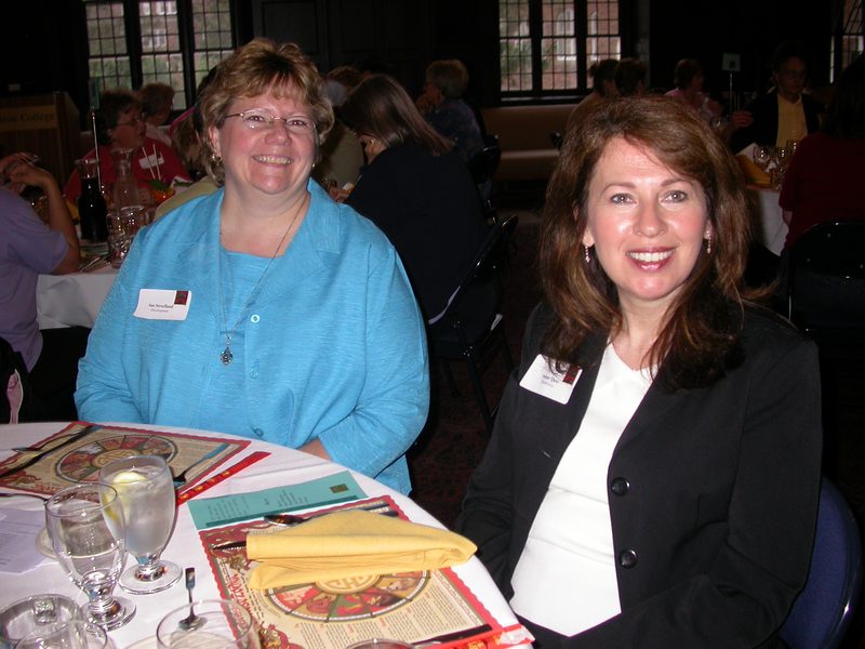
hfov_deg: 49.0
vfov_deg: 37.7
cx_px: 432
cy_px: 324
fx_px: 950
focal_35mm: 38
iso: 100
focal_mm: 7.85
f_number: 2.6
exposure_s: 1/60
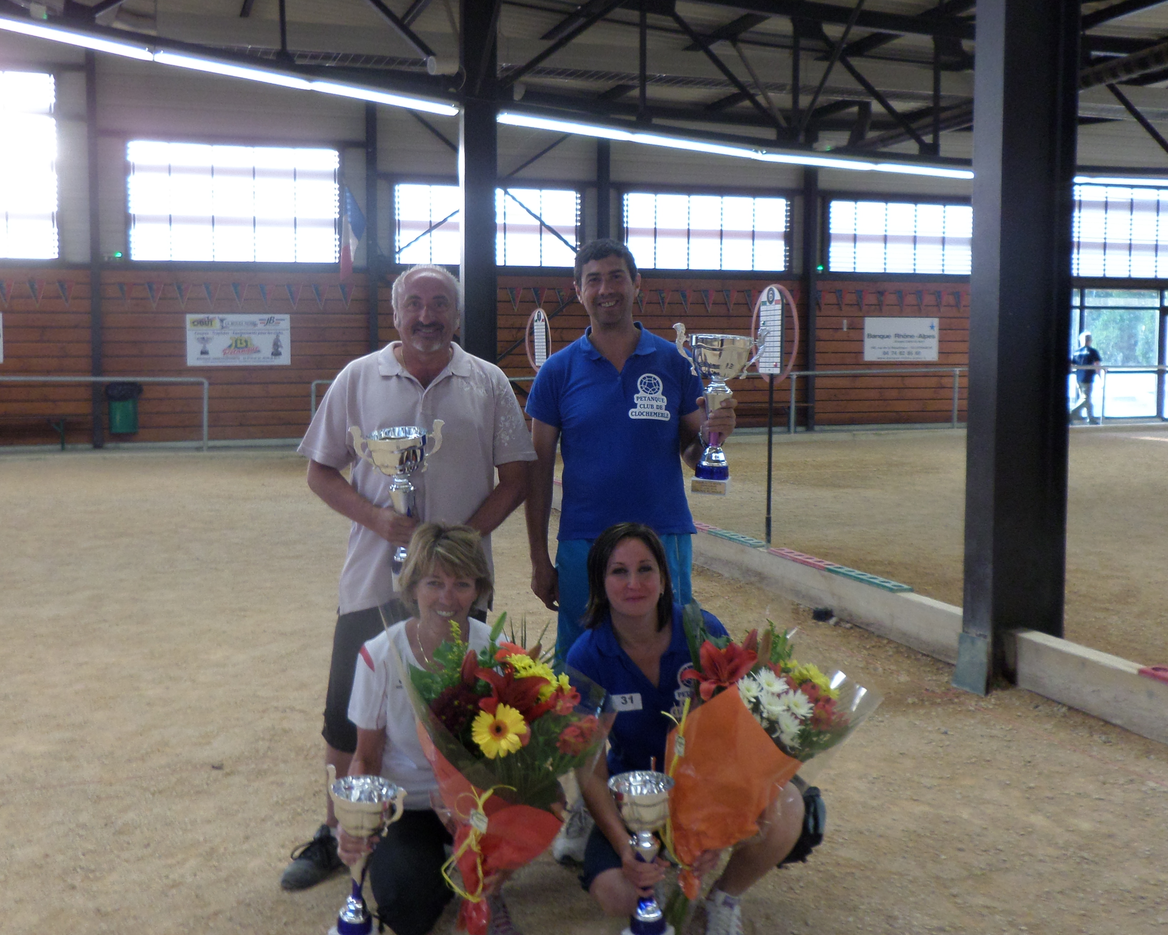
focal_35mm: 33
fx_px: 1141
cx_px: 491
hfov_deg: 54.0
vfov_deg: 44.5
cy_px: 412
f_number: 3.1
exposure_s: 1/30
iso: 120
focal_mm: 4.3
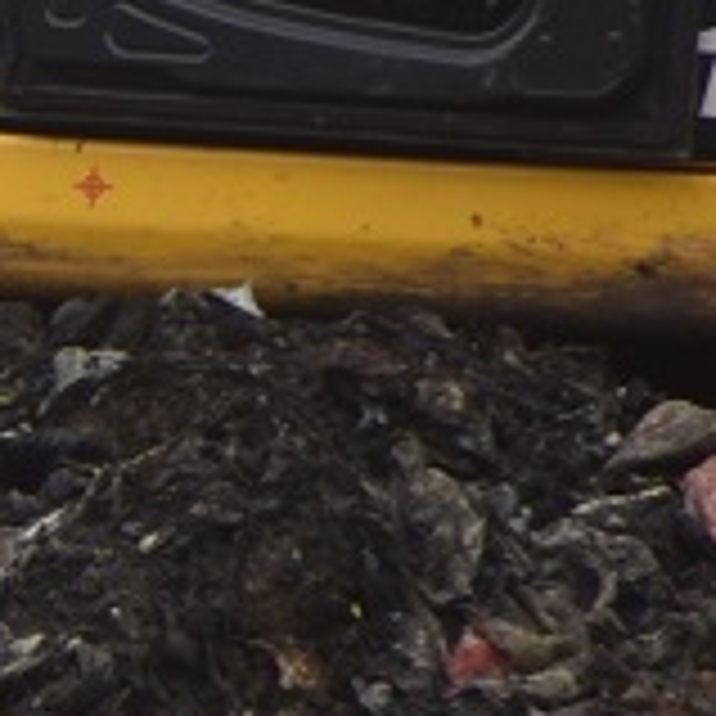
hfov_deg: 0.9
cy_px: 360
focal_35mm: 1928
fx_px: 45118
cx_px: -1959
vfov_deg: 0.9
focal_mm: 200
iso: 100
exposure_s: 1/250
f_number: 5.6
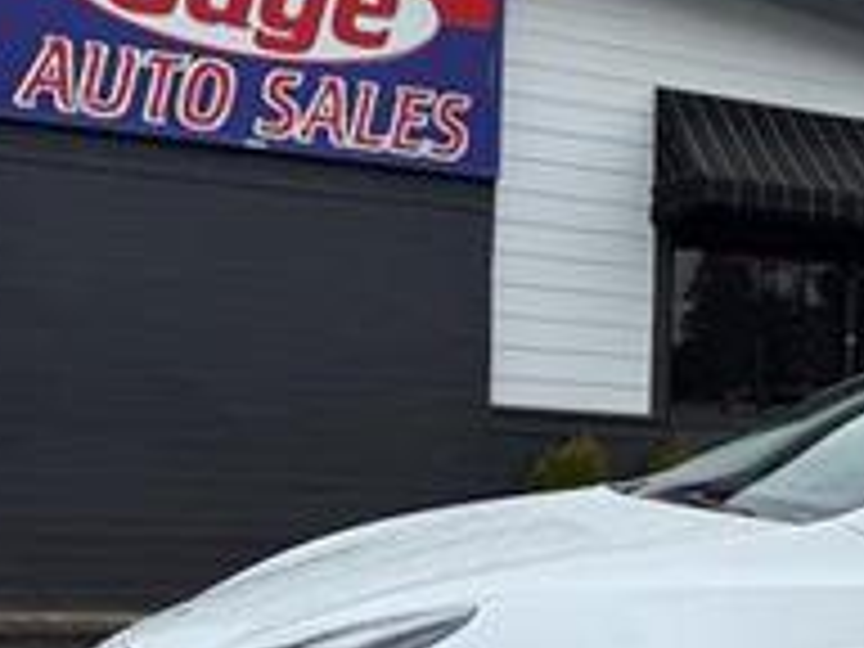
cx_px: 990
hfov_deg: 27.6
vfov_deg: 22.8
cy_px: 567
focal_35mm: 63
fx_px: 1572
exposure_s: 1/4167
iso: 80
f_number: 1.78
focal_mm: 6.76
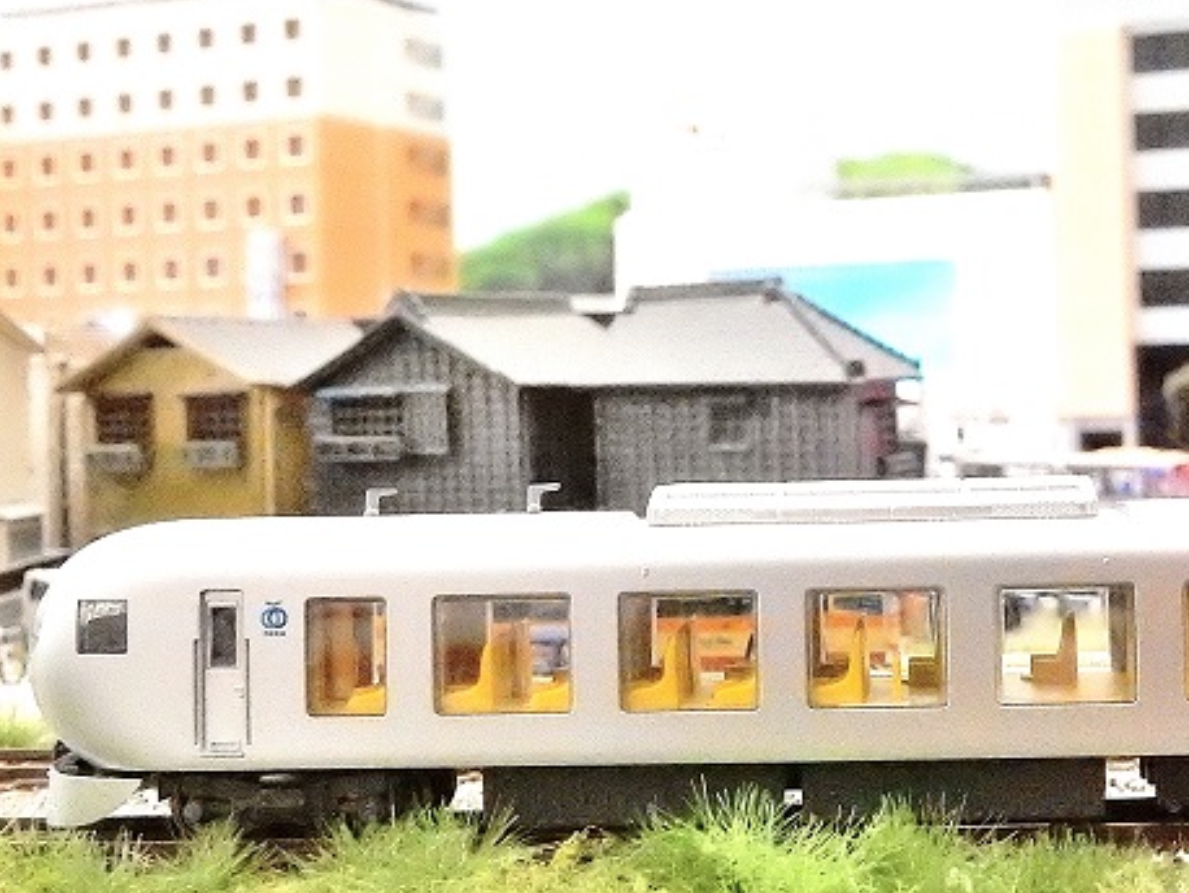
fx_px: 1890
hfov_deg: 34.3
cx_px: 864
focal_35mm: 55
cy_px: 315
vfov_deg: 26.5
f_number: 4
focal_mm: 6.4
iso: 3200
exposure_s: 1/80
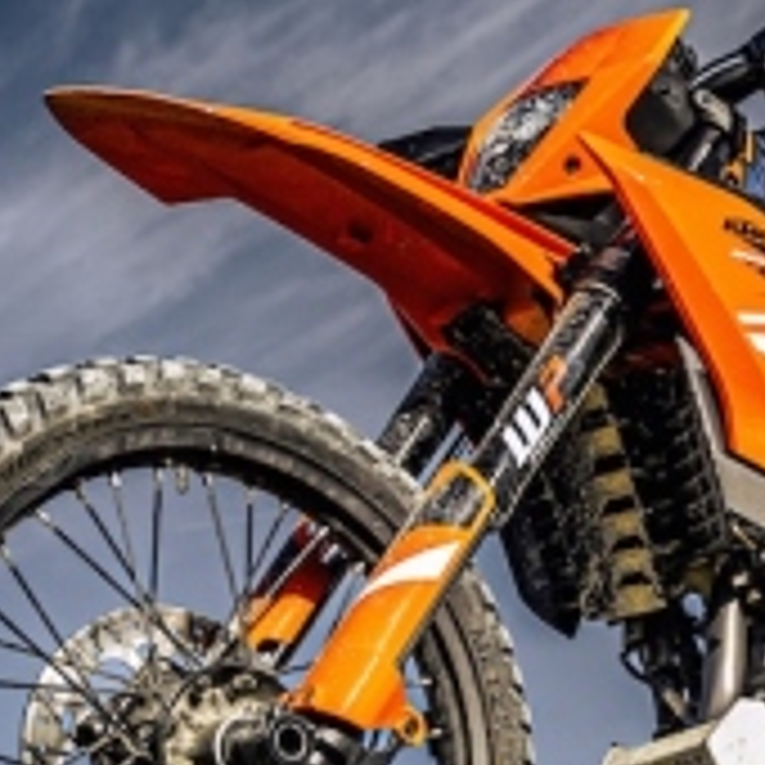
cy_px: 878
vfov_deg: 17.4
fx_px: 2400
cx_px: 927
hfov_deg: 17.3
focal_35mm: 96
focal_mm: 24
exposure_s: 1/6400
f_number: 3.5
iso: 200
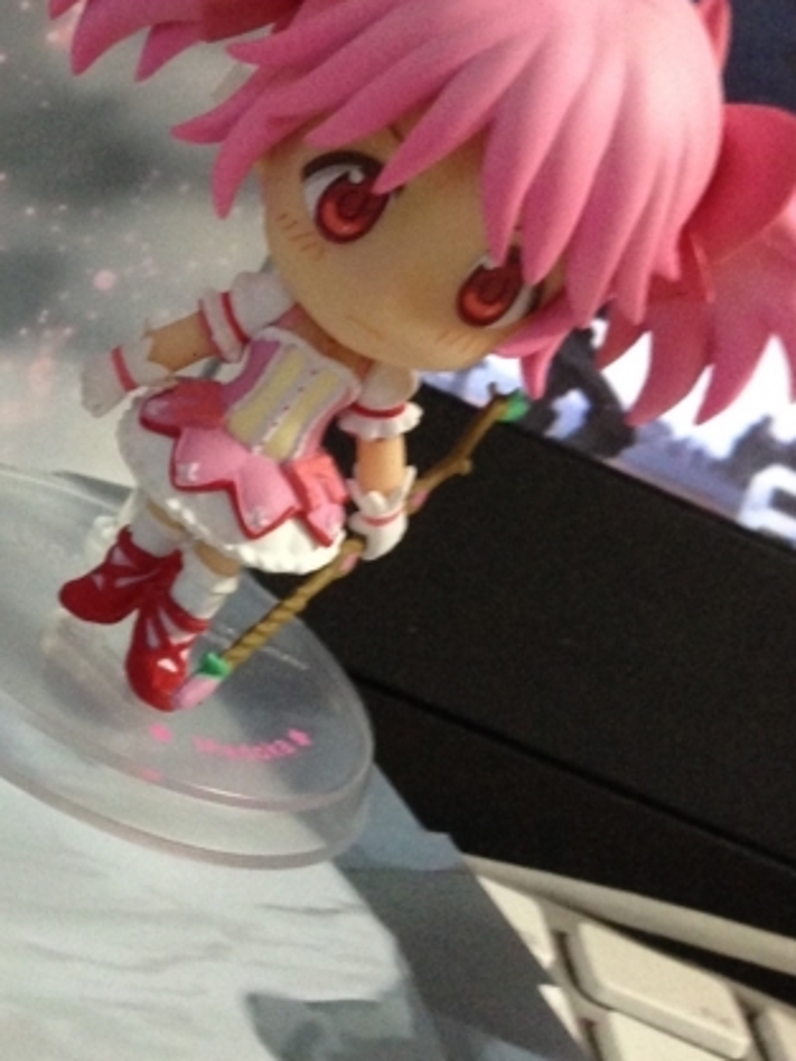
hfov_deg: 17.8
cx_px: -10
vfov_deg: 24.0
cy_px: 333
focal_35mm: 81
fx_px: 2482
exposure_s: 1/20
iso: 200
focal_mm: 4.12
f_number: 2.4
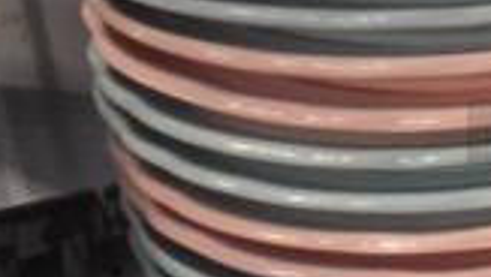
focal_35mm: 106
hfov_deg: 17.4
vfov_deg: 11.4
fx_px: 1381
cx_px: 804
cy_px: 6
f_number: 3.5
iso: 2500
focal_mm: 18
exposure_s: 1/30
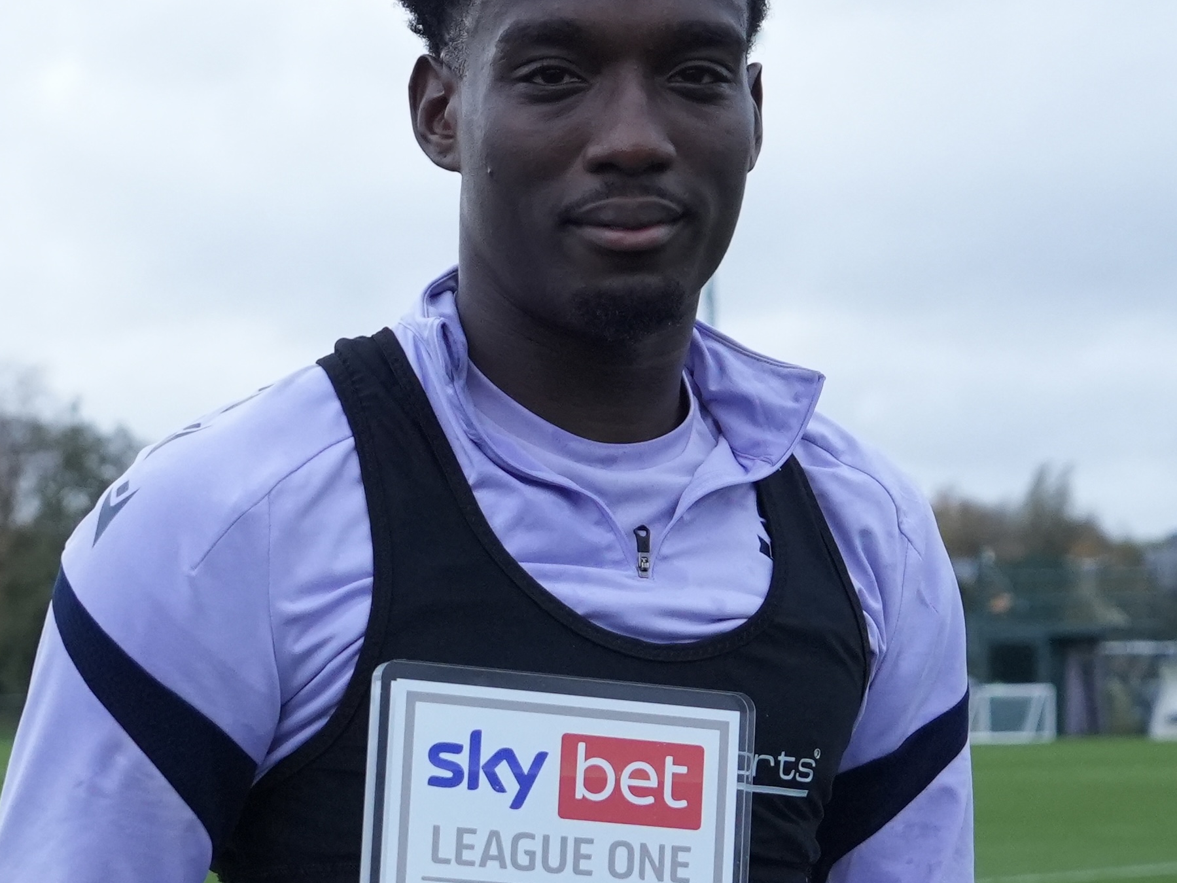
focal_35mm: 95
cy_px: 475
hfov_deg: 20.6
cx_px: 511
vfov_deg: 15.6
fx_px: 3230
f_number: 2.8
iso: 1000
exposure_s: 1/500
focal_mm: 24
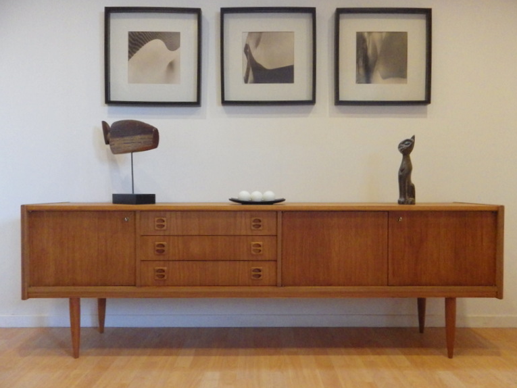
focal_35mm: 23
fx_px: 344
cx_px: 259
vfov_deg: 58.9
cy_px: 197
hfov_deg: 73.9
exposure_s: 1/20
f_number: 3.1
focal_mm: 4
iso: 800
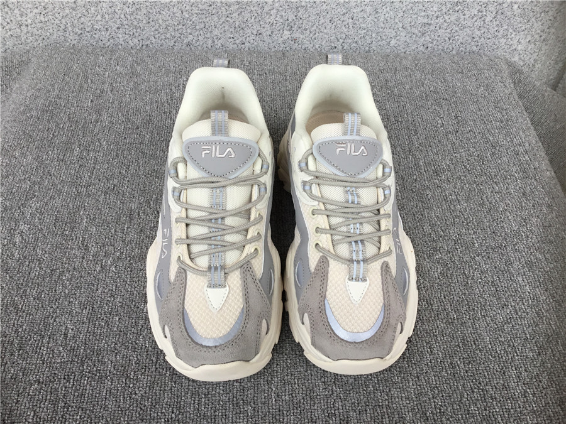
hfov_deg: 58.4
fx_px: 507
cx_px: 283
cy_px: 212
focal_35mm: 31
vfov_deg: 45.4
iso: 25
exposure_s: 1/174
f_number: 2.4
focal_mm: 3.3
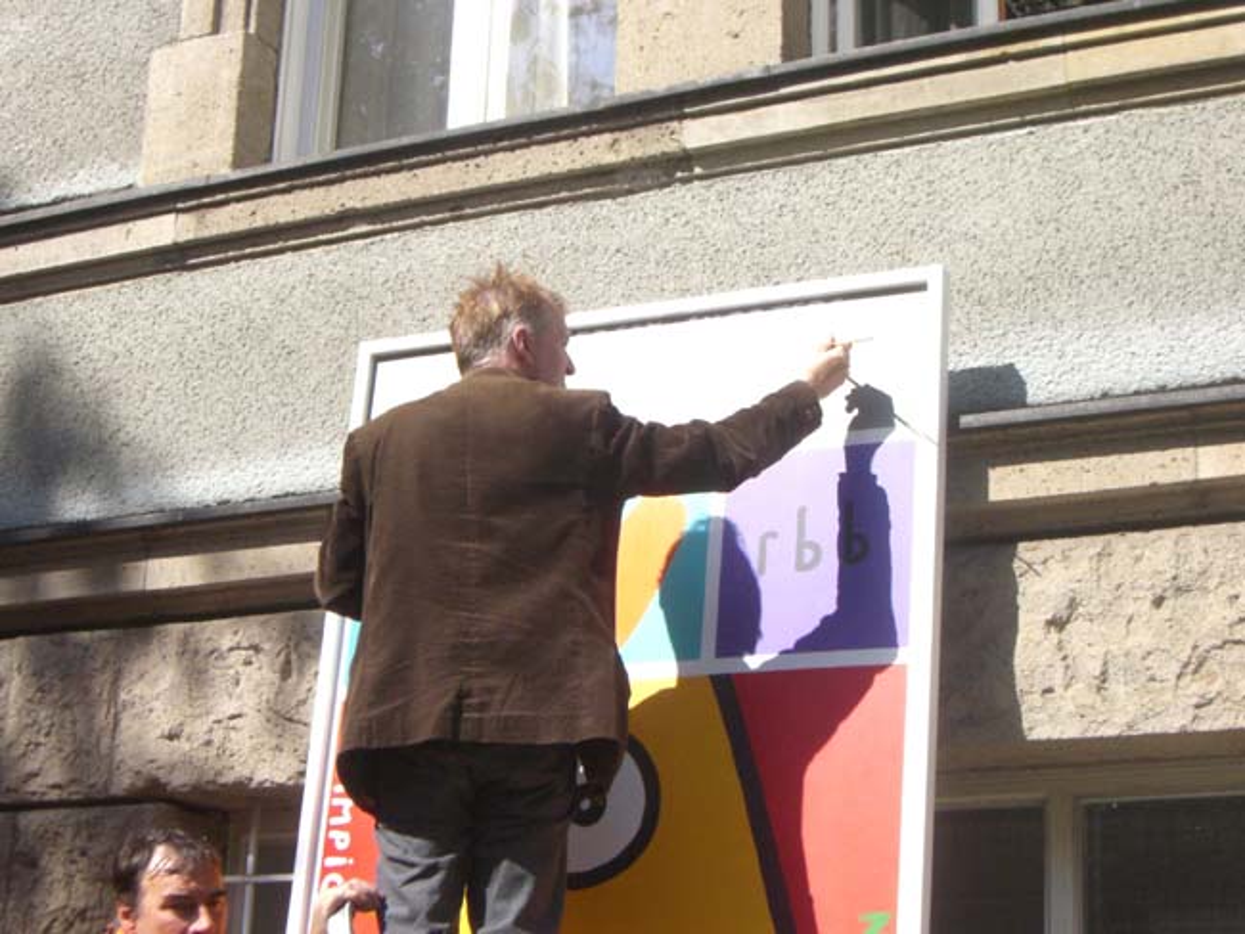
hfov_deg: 29.4
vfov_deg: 22.3
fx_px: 2375
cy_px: 467
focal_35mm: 66
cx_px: 622
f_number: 5.8
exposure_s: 1/1250
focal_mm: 10.7
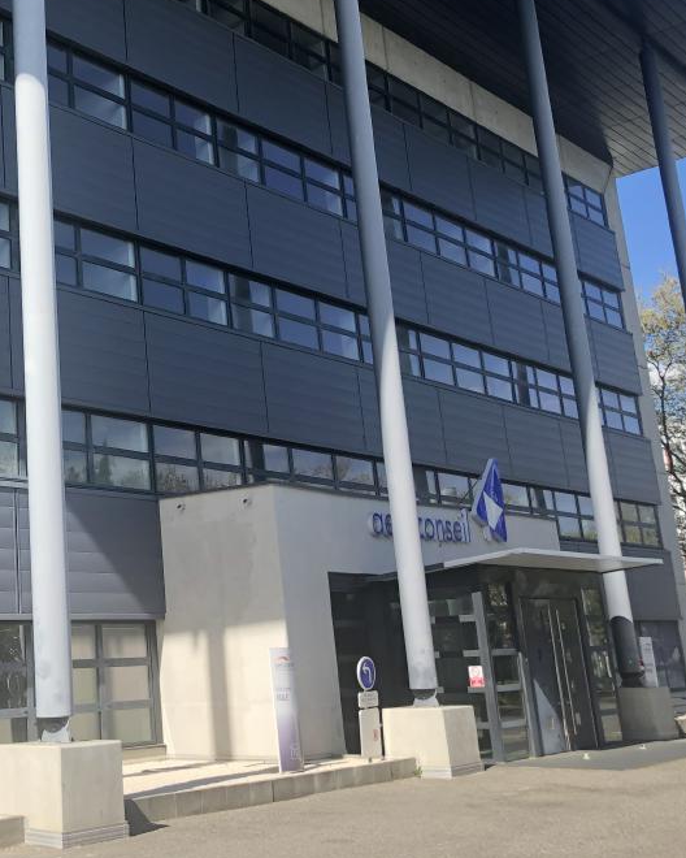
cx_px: 40
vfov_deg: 34.8
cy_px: 251
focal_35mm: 53
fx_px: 1345
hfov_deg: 27.4
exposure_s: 1/592
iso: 20
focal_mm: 3.99
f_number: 1.8
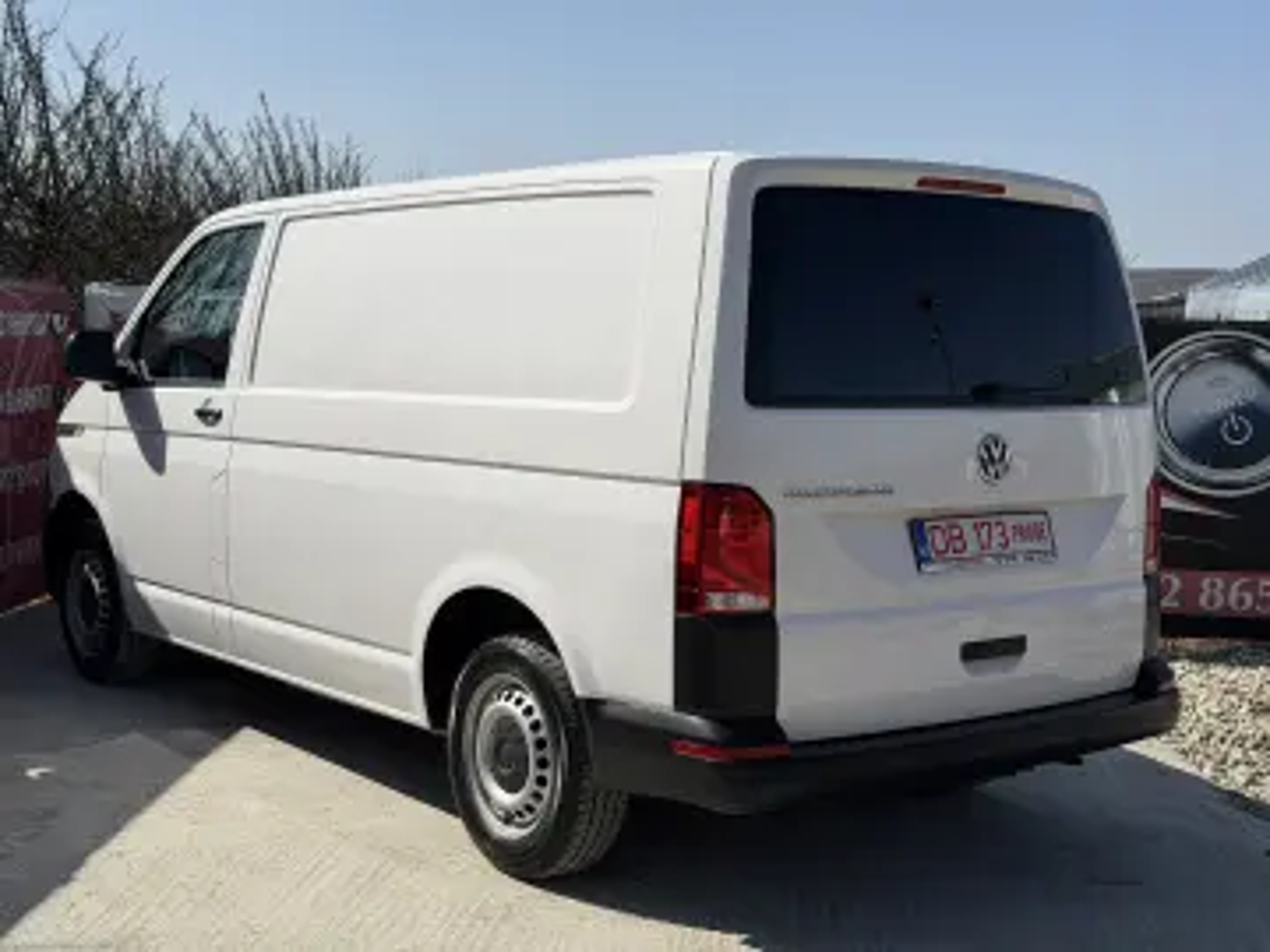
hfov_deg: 39.7
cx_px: 635
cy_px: 476
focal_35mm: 48
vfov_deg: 30.3
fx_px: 1761
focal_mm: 6.76
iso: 64
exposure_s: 1/11364
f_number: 1.78
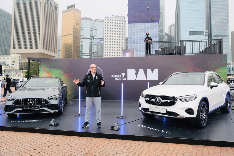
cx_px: 117
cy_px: 78
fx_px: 156
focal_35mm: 24
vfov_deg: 53.1
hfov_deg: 73.7
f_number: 8
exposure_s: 1/100
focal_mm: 24
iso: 400
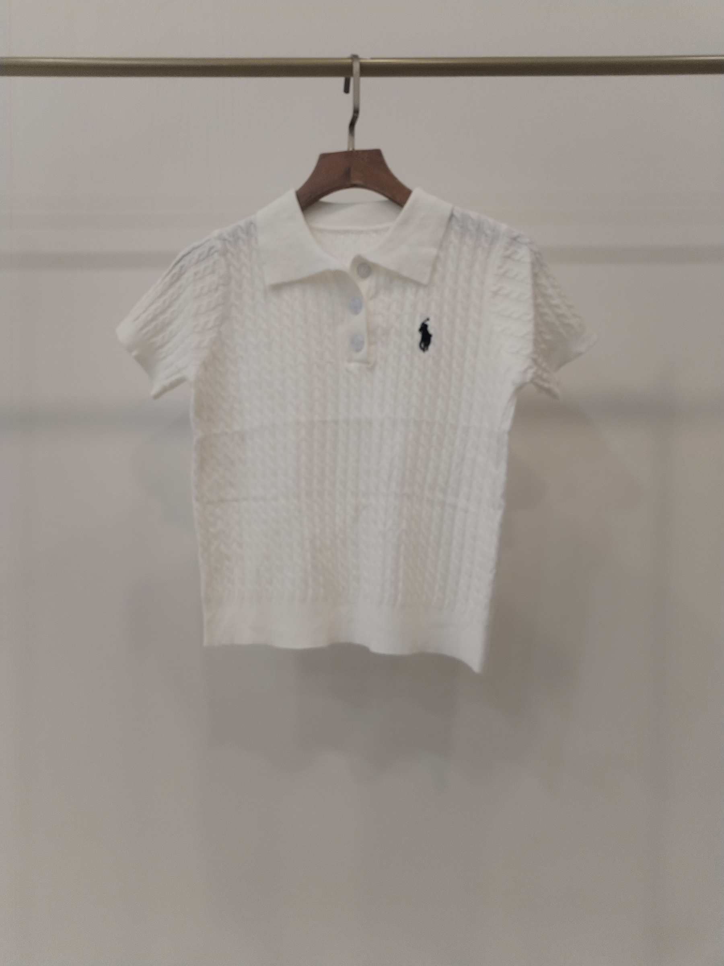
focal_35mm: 29
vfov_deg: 61.7
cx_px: 362
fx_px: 809
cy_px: 483
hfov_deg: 48.2
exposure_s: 1/60
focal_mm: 4.75
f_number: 1.8
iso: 158
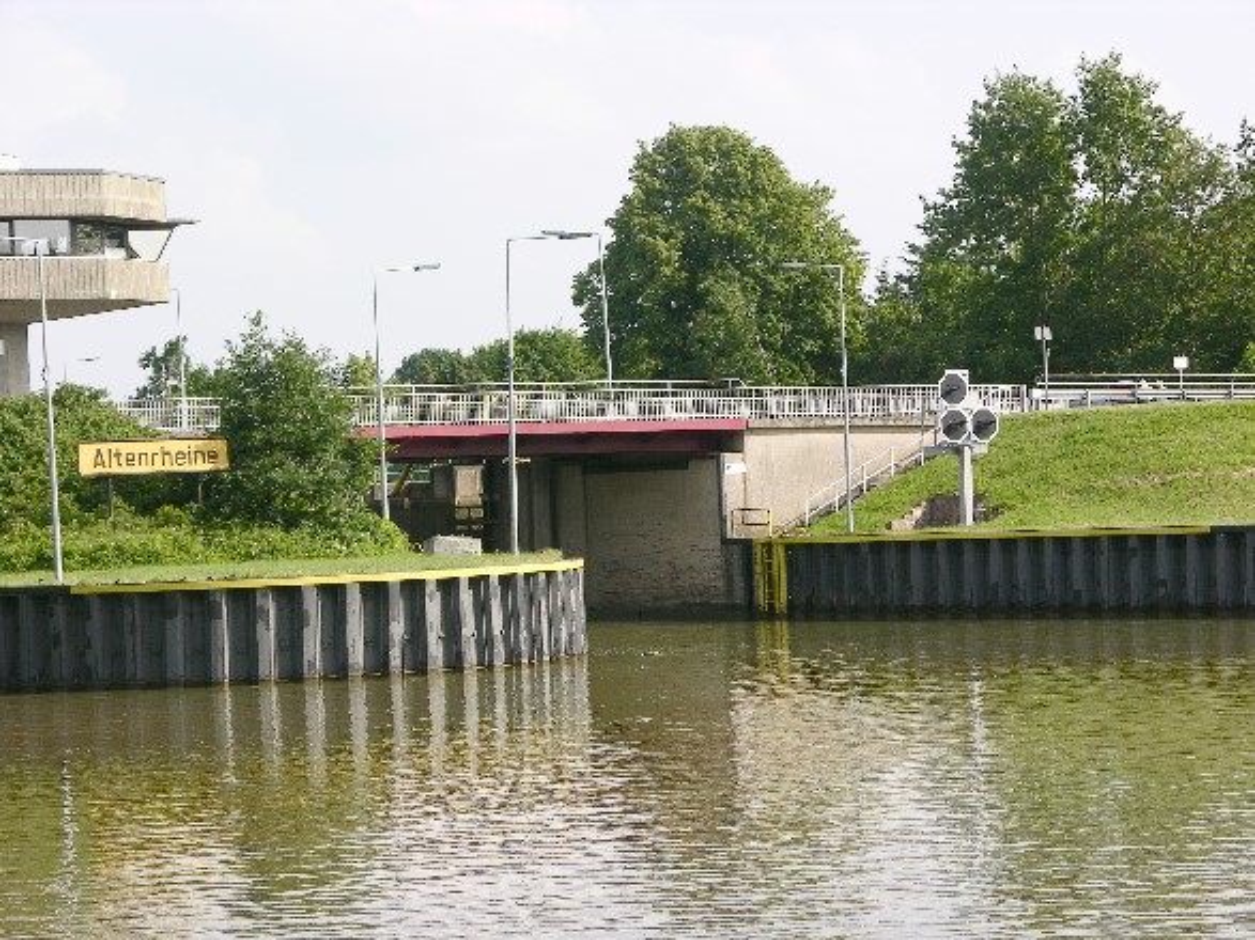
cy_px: 470
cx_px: 628
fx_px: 5075
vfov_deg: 10.6
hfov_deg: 14.1
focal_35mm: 140
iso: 50
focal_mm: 34.7
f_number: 6.1
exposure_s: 1/152
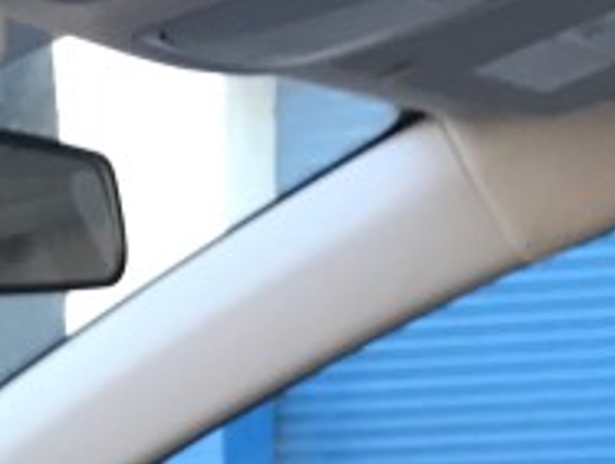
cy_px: 1234
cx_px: -53
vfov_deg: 8.6
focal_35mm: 153
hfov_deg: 12.7
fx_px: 2723
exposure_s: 1/90
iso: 40
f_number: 1.8
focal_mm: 3.99
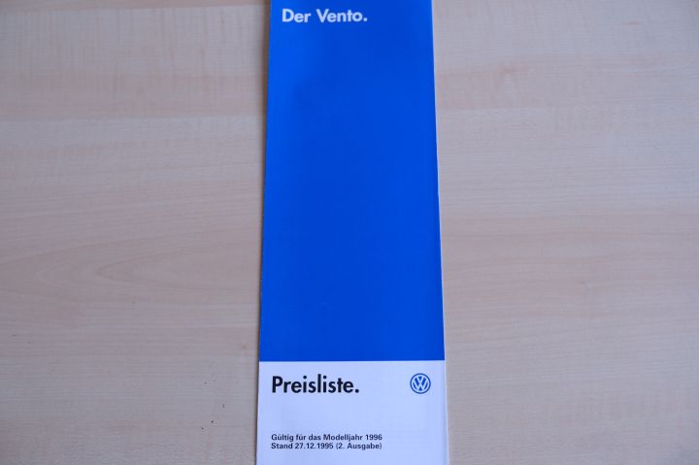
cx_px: 350
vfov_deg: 33.4
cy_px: 232
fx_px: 776
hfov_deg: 48.5
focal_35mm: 40
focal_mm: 26.5
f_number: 3.2
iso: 640
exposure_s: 1/60
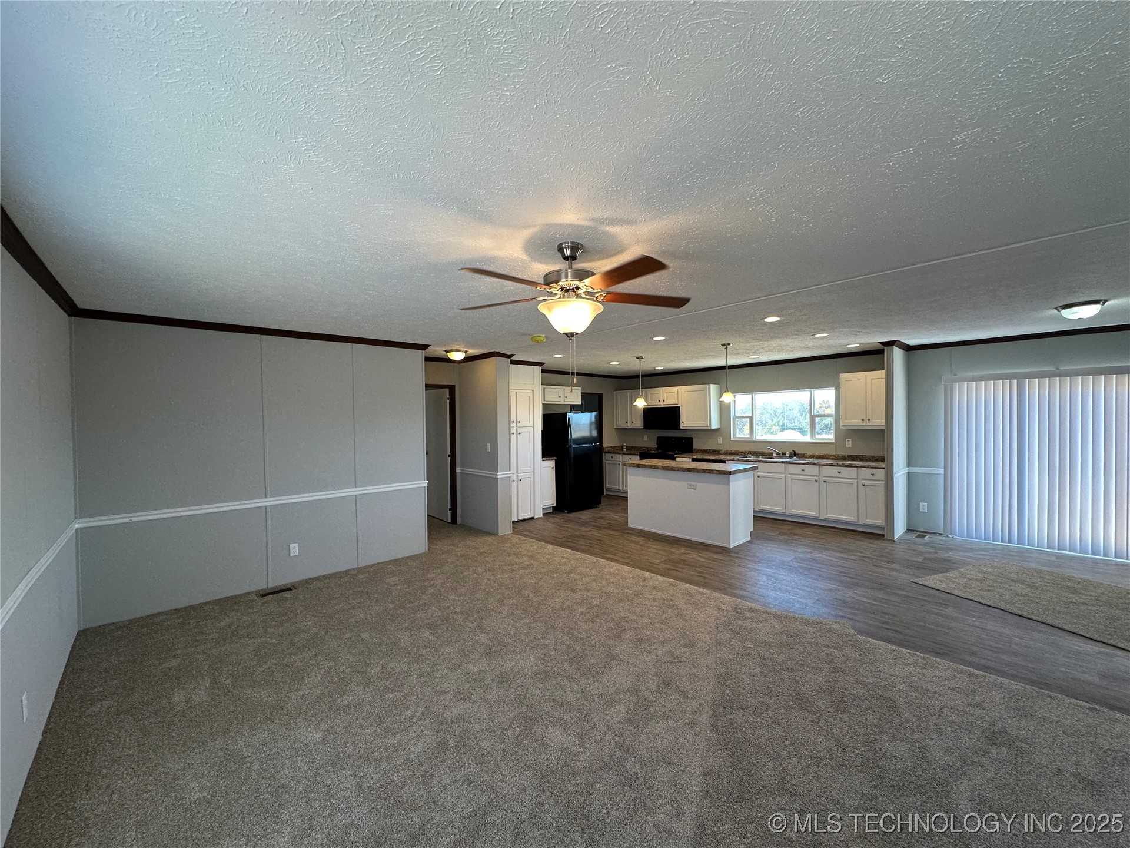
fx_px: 457
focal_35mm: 14
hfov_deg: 102.1
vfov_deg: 85.7
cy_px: 424
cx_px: 565
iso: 160
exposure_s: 1/120
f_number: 2.2
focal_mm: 2.22
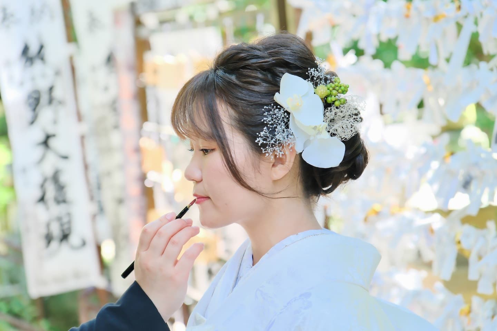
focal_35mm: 105
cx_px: 248
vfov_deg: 13.0
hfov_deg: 19.5
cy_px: 166
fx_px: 1449
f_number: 3.5
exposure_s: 1/60
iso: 800
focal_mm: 70
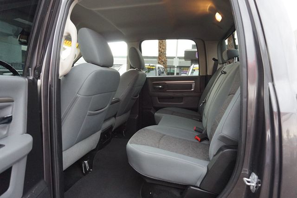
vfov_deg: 53.1
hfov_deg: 73.8
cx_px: 148
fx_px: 198
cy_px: 99
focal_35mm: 24
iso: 1250
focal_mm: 16
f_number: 4
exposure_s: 1/160
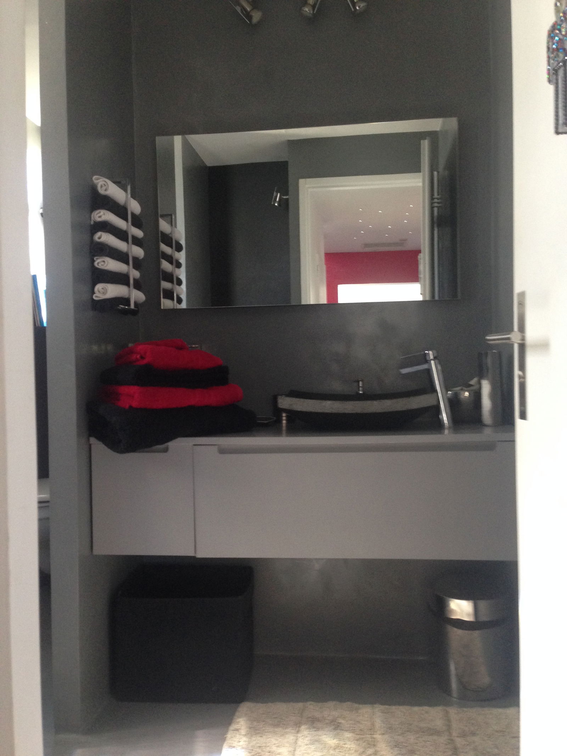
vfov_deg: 55.4
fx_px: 721
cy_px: 378
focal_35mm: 33
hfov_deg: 42.9
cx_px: 284
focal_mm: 4.12
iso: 160
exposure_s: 1/20
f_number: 2.4
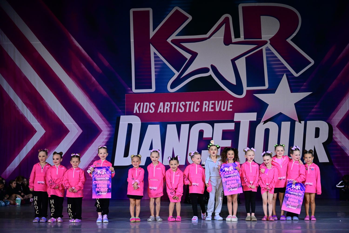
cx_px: 174
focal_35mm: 49
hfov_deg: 40.3
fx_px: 475
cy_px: 116
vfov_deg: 27.5
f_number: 3.5
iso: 2500
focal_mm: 49
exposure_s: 1/800
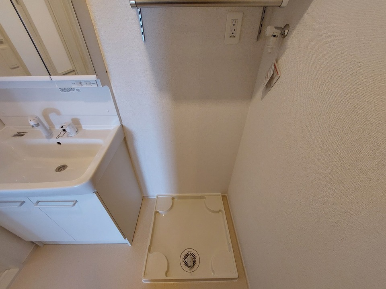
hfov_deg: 106.2
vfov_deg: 89.9
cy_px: 144
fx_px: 145
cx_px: 193
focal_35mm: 13
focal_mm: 1.74
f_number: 2.2
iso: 320
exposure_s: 1/60
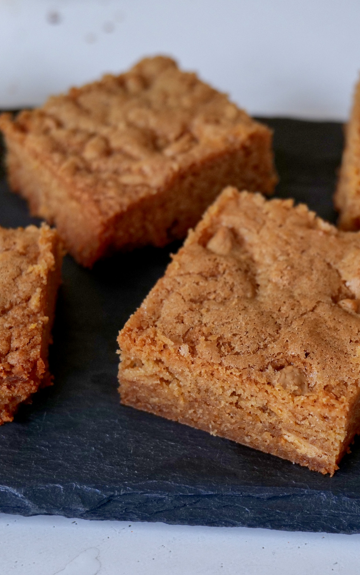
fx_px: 1444
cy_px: 287
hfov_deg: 14.2
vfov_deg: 22.6
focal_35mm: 92
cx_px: 245
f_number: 7.1
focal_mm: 60
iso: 2000
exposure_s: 1/80
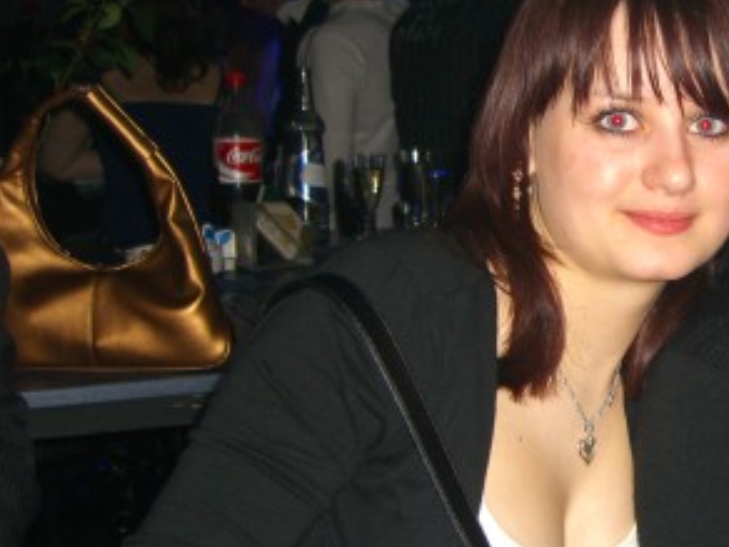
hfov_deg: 24.0
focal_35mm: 78
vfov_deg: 18.9
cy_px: 272
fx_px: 1643
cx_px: 719
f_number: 2.8
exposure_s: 1/60
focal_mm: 7.9
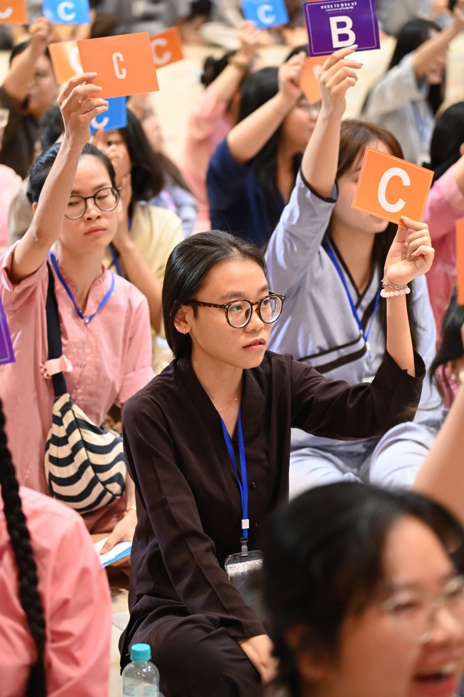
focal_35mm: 120
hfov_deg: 11.4
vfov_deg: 17.1
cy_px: 348
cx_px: 232
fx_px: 2323
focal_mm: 120
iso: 4000
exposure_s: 1/100
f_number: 4
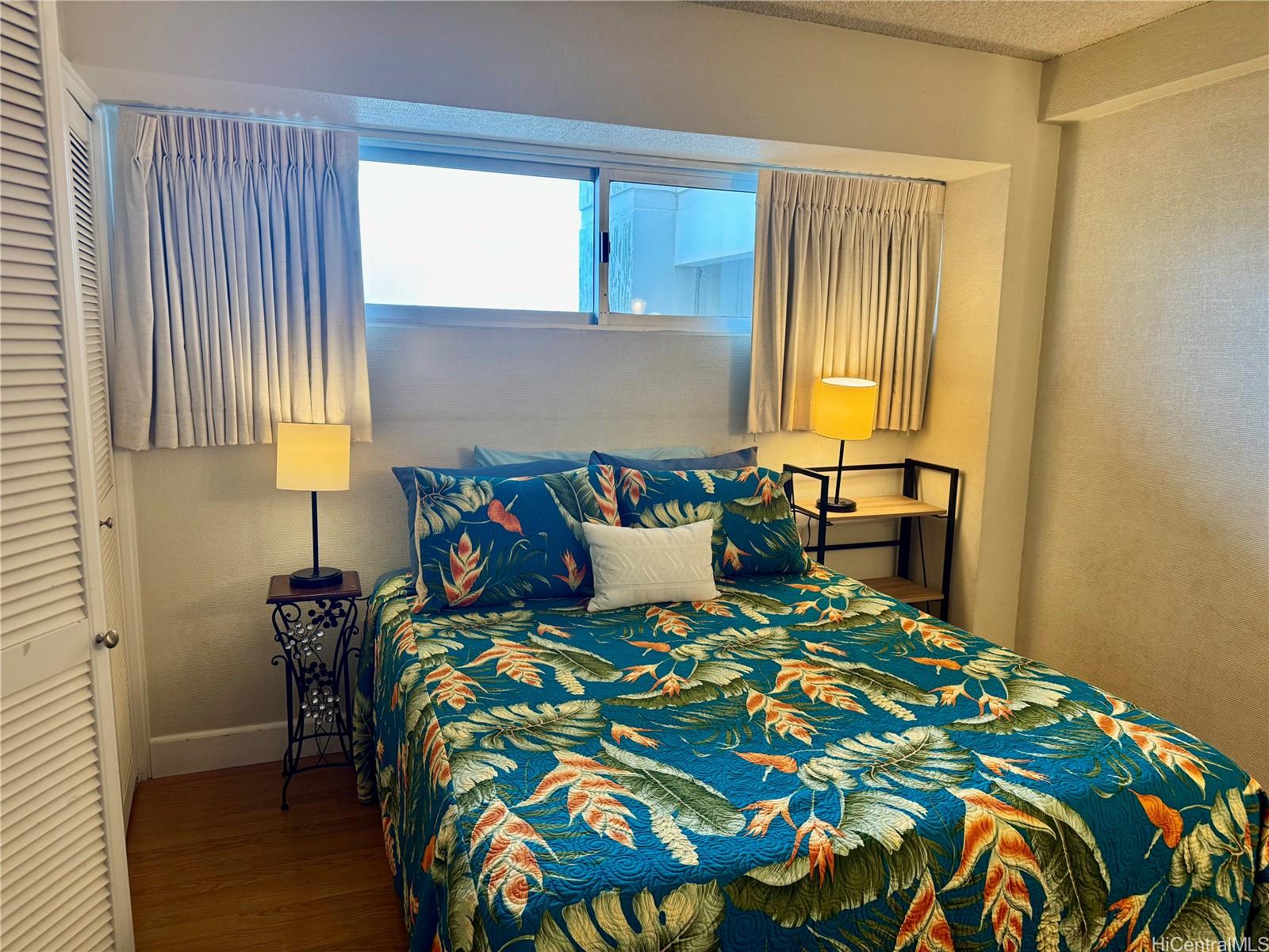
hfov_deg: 71.6
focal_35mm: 24
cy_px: 476
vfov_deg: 56.8
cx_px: 634
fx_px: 880
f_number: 1.78
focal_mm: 6.76
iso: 160
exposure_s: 1/120
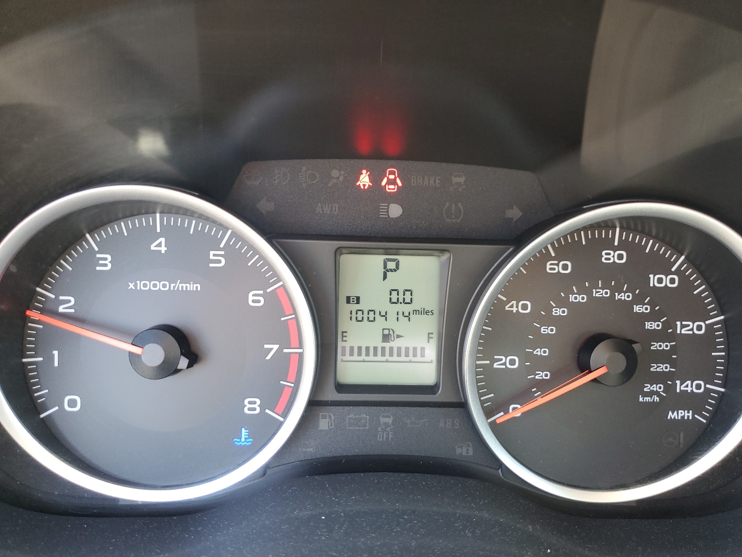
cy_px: 278
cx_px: 371
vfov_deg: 53.1
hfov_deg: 67.3
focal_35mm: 26
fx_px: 557
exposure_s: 1/60.2
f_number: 1.5
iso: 119
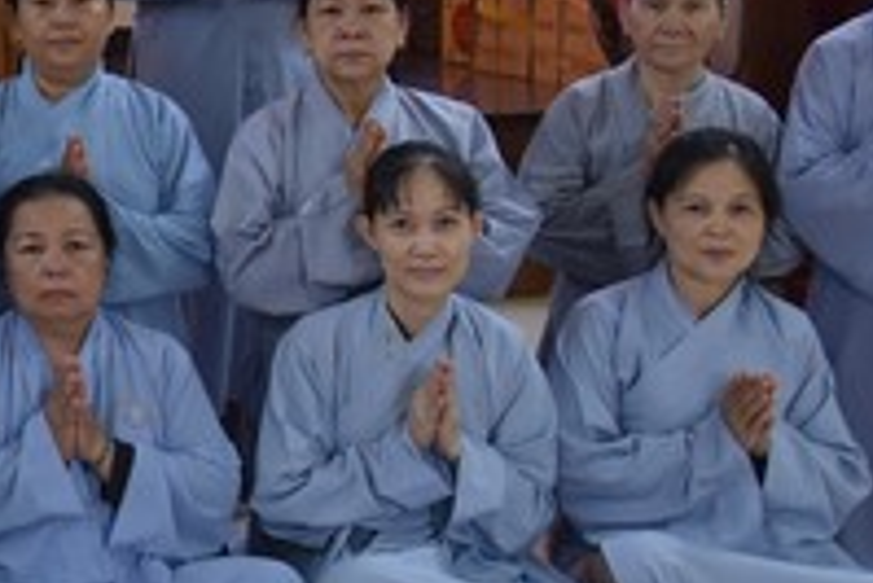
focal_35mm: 98
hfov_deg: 18.9
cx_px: -338
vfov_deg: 13.9
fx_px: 2378
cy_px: 79
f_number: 4
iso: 2000
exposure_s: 1/60
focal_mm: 30
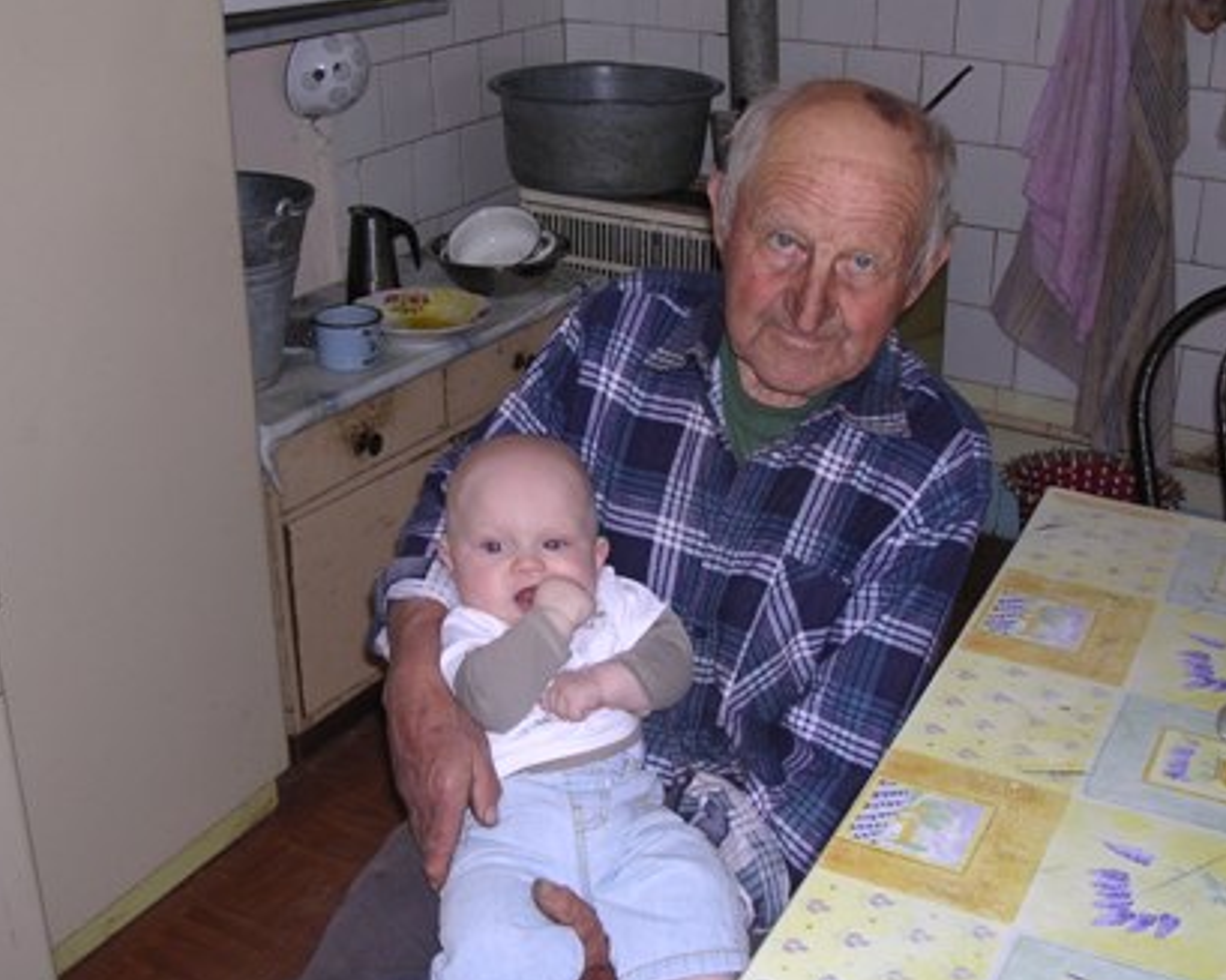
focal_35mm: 46
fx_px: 1669
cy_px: 494
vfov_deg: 32.7
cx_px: 567
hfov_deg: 40.3
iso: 100
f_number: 3
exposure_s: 1/60.1
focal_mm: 6.6
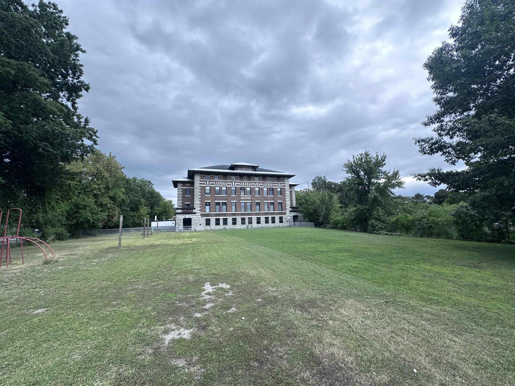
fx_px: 208
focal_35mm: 14
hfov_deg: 102.1
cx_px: 258
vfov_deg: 85.7
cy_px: 193
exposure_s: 1/606
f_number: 2.2
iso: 40
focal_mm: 2.22
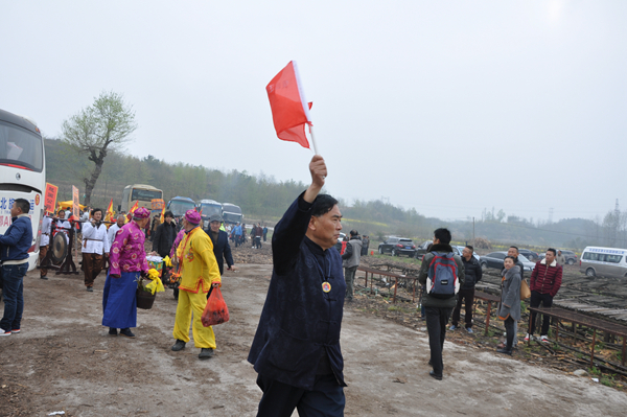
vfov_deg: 47.9
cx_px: 314
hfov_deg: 67.4
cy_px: 208
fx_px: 470
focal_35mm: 27
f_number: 8
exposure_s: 1/200
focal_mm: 18
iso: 200
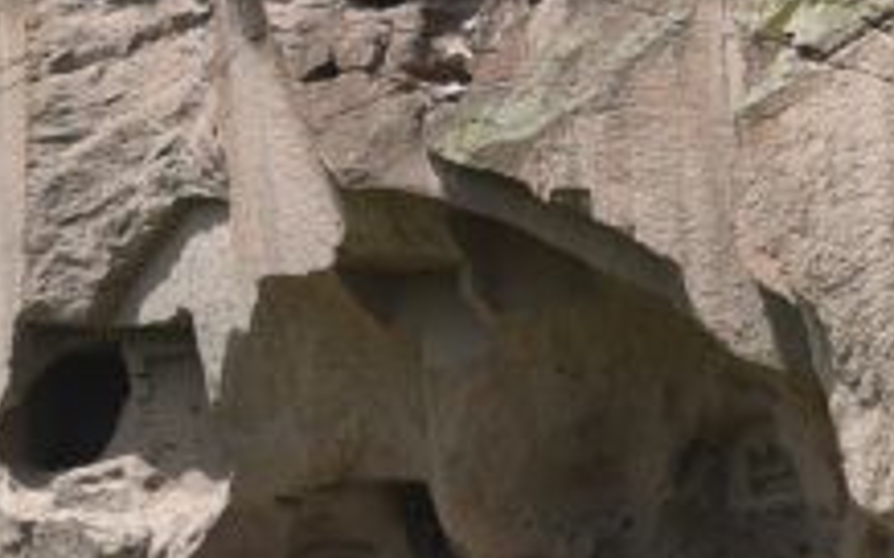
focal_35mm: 304
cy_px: 215
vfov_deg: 4.3
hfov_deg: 6.5
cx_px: 2415
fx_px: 7403
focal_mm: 50
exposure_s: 1/160
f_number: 10
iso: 125
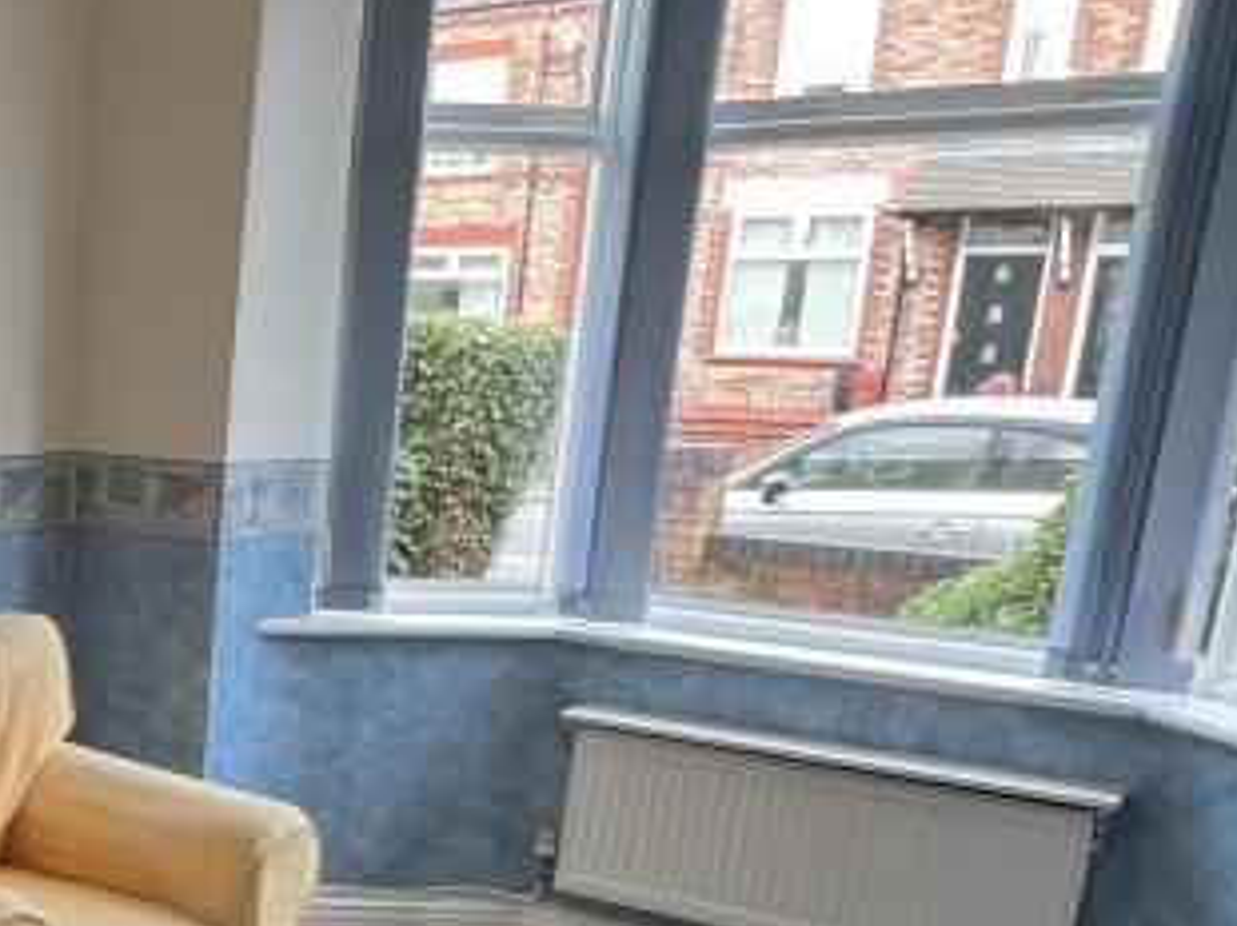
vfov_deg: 32.6
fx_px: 1535
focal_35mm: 43
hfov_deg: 37.6
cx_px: -84
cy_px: 742
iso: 160
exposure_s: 1/100
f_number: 1.8
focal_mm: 1.57
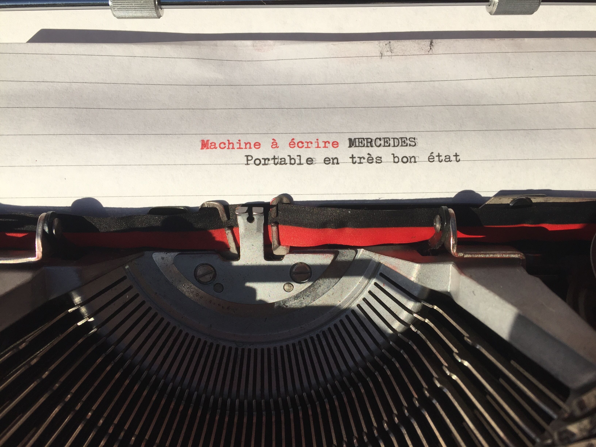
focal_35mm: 29
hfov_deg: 61.7
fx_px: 499
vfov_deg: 48.2
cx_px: 298
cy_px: 224
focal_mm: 4.15
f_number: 2.2
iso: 32
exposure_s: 1/2475
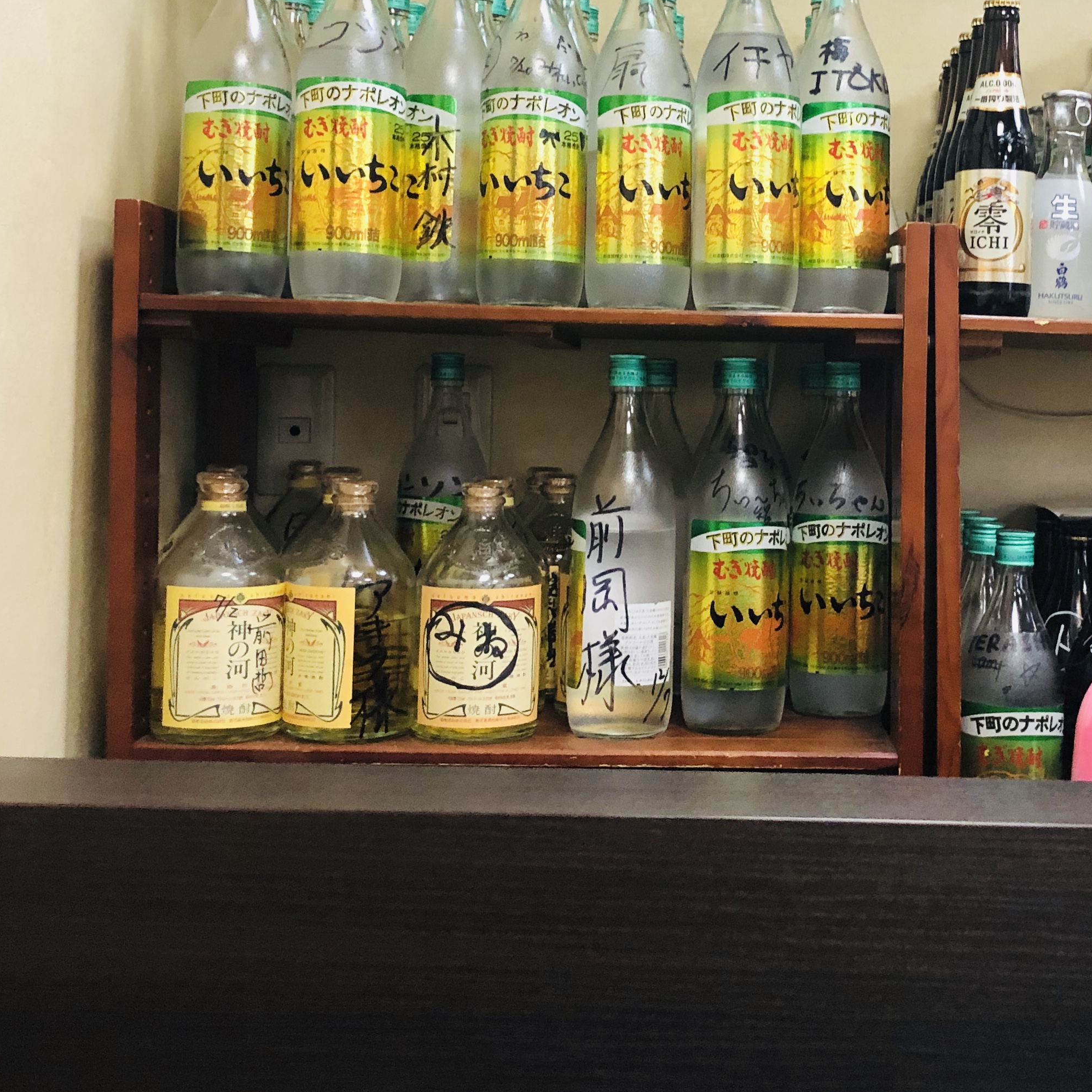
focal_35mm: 50
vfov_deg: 33.7
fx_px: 1785
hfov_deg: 33.6
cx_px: 764
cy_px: 368
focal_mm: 4
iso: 80
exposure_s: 1/15
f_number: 1.8
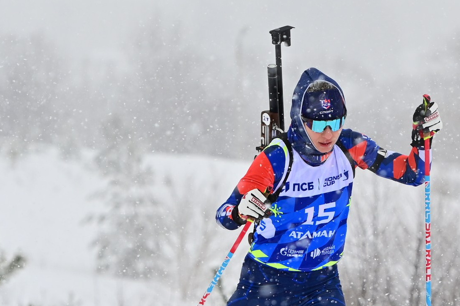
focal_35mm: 428
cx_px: 411
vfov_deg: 3.2
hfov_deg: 4.8
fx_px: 5468
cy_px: 228
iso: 640
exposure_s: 1/2000
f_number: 5
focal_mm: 155
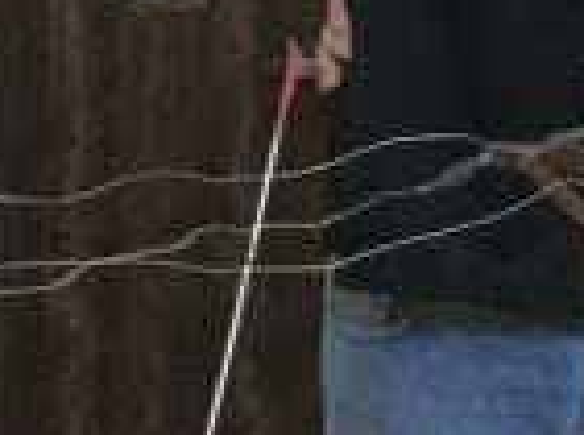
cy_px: -244
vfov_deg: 7.1
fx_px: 3433
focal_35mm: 204
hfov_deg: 8.0
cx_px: 1893
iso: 25
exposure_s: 1/30
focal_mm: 3.99
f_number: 1.8
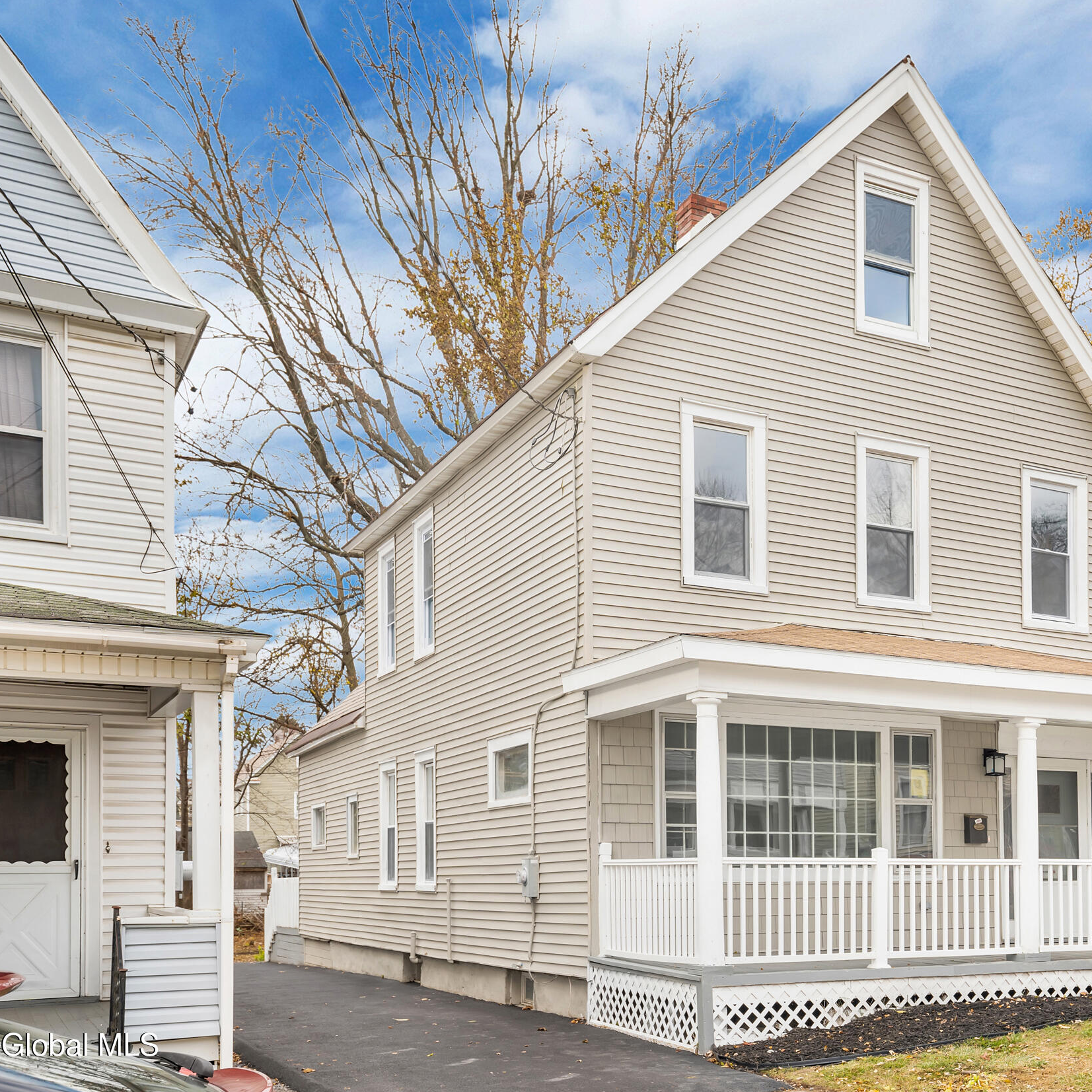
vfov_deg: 46.0
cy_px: 544
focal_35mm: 36
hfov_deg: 44.5
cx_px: 823
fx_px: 1285
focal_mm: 28
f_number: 6.3
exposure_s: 1/250
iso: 250
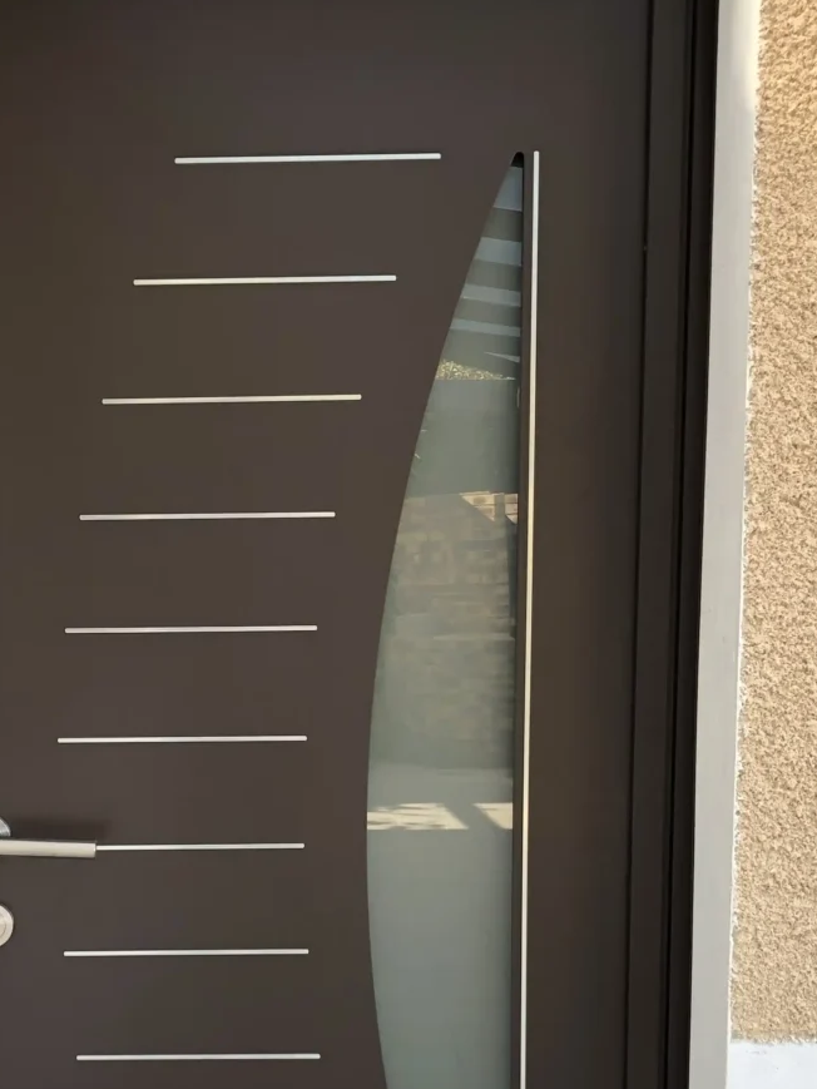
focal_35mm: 55
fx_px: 1730
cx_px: 233
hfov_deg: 26.3
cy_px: 794
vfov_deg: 34.3
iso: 20
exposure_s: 1/127
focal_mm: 4
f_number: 1.8
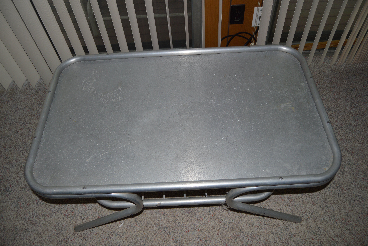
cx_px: 185
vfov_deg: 46.4
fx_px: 286
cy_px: 119
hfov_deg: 65.5
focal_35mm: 28
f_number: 3.5
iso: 100
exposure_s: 1/160
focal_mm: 18
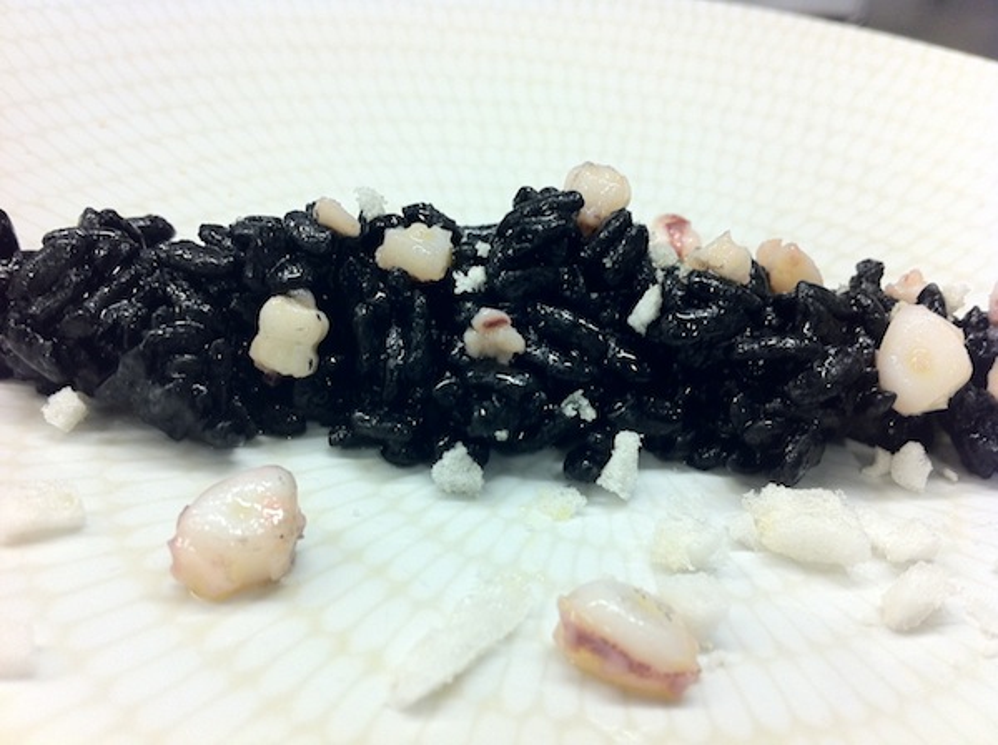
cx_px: 499
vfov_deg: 40.6
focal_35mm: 35
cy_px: 372
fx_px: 1007
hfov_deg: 52.7
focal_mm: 3.85
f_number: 2.8
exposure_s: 1/25
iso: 80
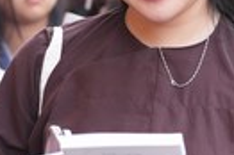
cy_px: 124
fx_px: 1454
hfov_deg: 9.0
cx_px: 339
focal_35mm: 224
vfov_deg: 6.1
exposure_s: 1/320
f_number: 2.8
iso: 400
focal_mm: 45
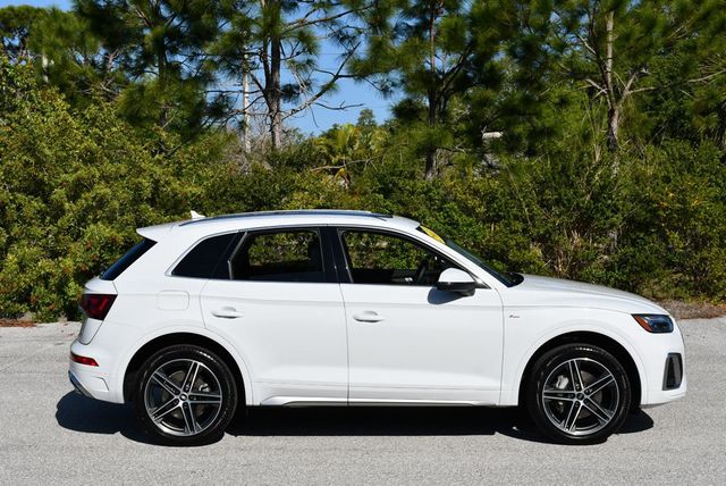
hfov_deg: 31.4
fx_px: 1292
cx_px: 363
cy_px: 243
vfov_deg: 21.3
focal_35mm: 64
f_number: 9
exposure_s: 1/320
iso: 100
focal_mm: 32
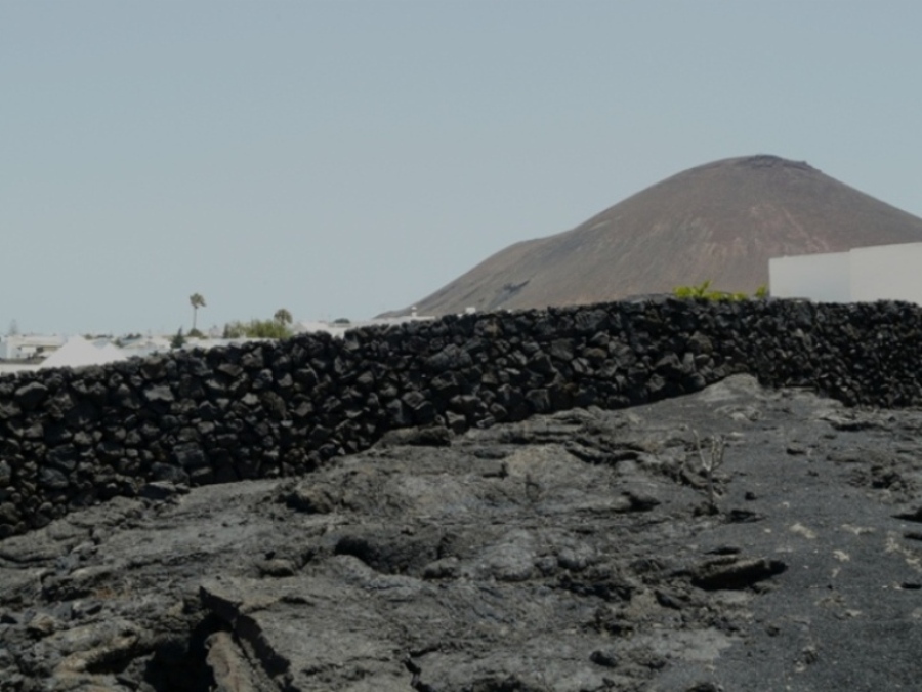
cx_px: 461
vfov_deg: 26.1
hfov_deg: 34.3
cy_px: 346
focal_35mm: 56
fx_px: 1492
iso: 100
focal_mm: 9.2
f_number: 5.6
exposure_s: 1/200
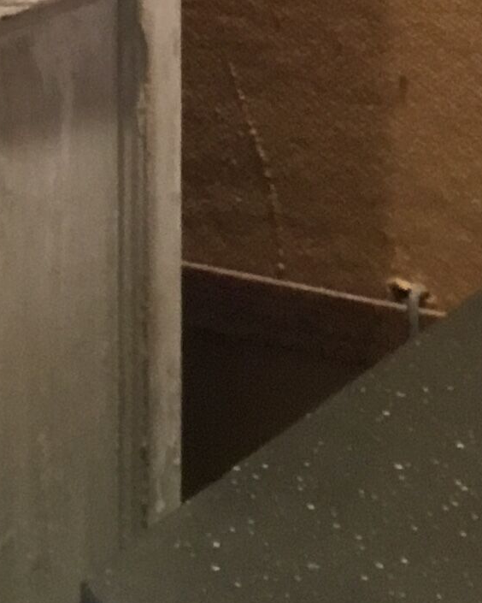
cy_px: -357
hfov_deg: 10.5
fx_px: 2496
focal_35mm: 140
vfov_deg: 12.9
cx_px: -332
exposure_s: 1/33
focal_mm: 3.3
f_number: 2.4
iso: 125
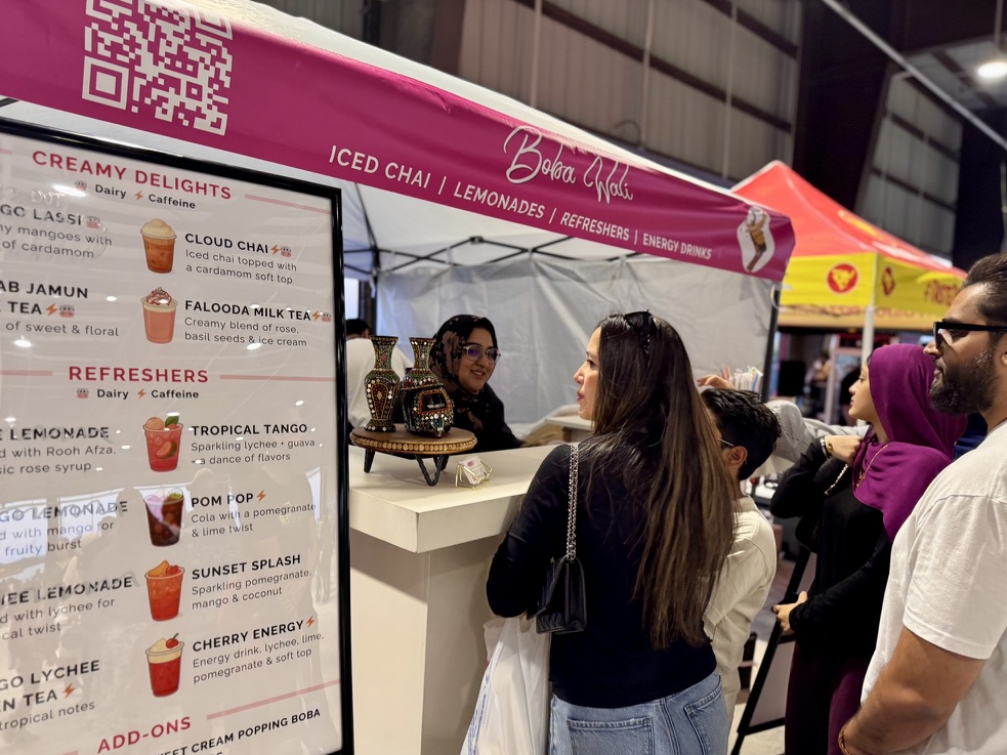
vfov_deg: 54.9
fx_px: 727
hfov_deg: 69.4
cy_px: 391
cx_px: 504
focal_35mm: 25
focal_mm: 6.76
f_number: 1.78
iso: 200
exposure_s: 1/60
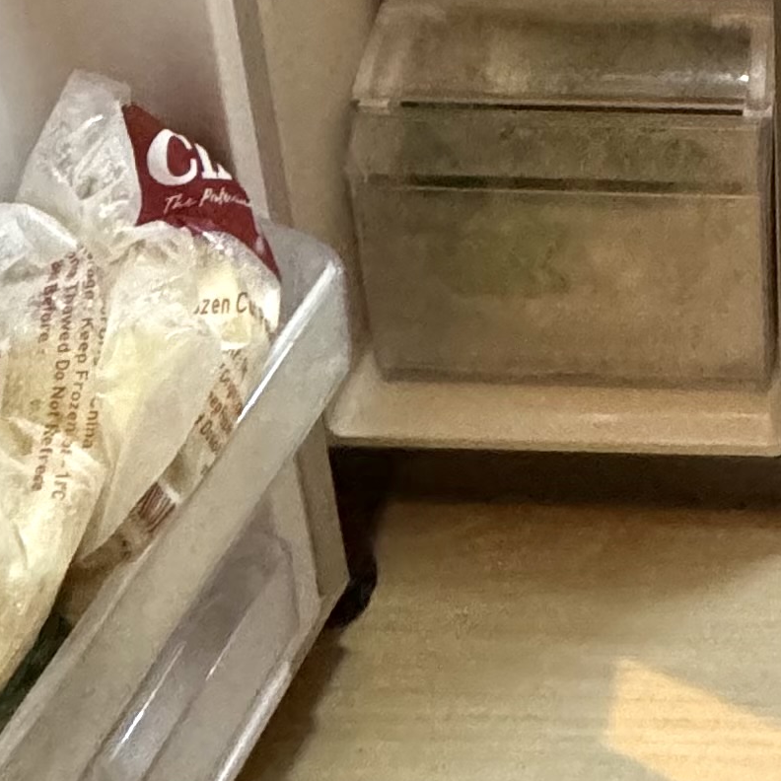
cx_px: 916
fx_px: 1608
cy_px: -850
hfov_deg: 24.9
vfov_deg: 17.5
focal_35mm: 63
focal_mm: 2.22
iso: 500
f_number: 2.2
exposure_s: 1/60
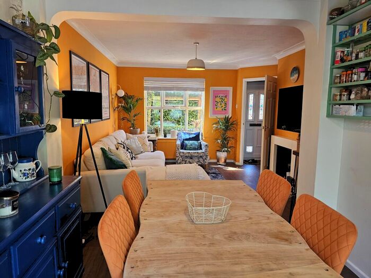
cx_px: 186
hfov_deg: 73.9
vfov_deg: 58.9
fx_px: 247
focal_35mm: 23
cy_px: 139
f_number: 1.7
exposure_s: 1/100
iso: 160
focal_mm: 6.3
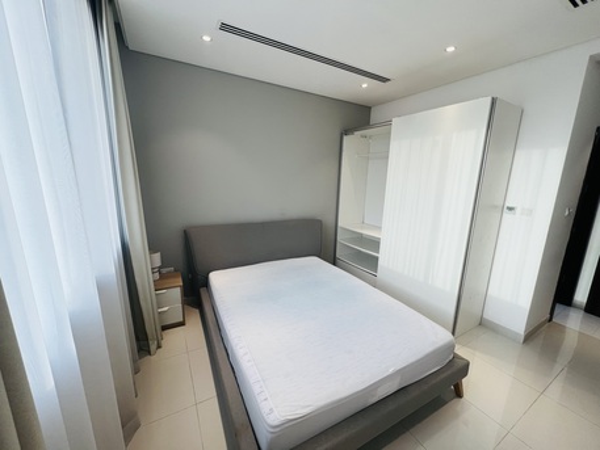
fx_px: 225
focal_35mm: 13
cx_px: 300
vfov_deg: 89.9
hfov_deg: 106.2
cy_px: 225
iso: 100
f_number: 1.8
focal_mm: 1.57
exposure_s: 1/99
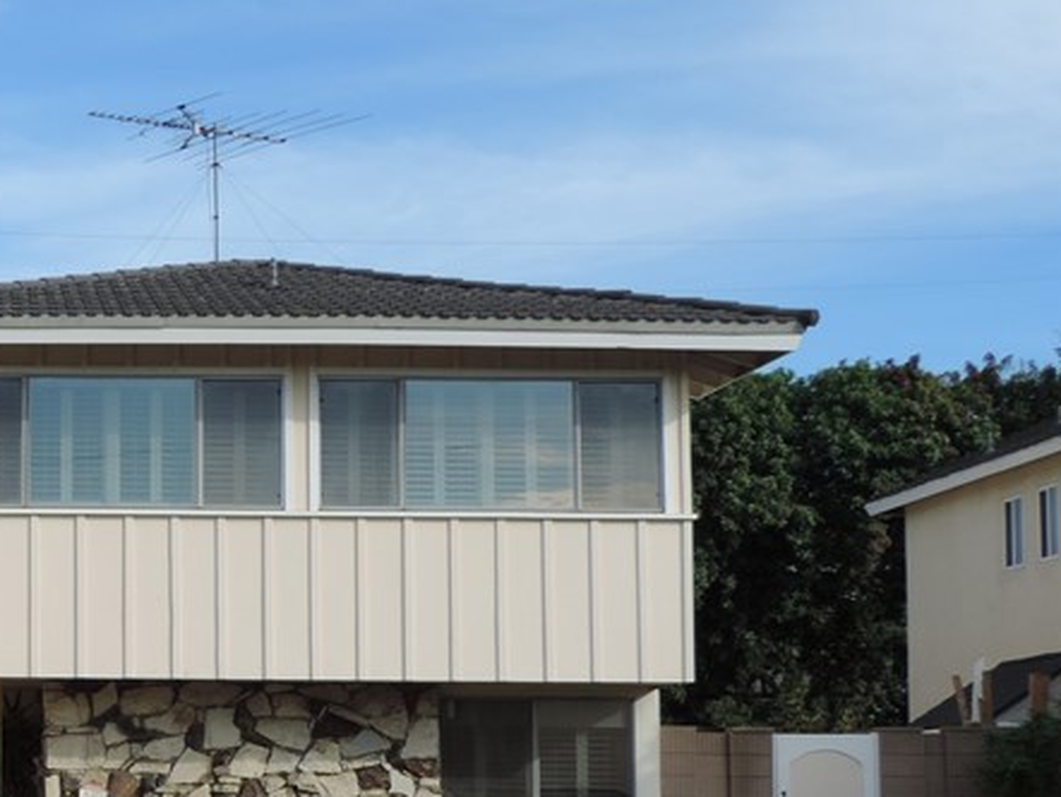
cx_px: -151
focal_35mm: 81
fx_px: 2484
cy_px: 588
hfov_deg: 22.5
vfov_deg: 18.1
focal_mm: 6.2
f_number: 3.3
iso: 80
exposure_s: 1/800
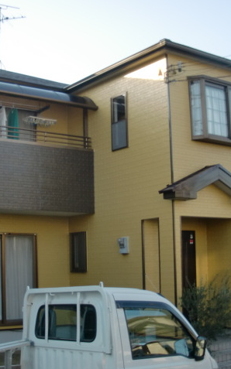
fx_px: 544
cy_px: 185
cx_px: 95
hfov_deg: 23.9
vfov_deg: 37.5
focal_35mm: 54
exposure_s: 1/125
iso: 64
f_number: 3.9
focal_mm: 6.66
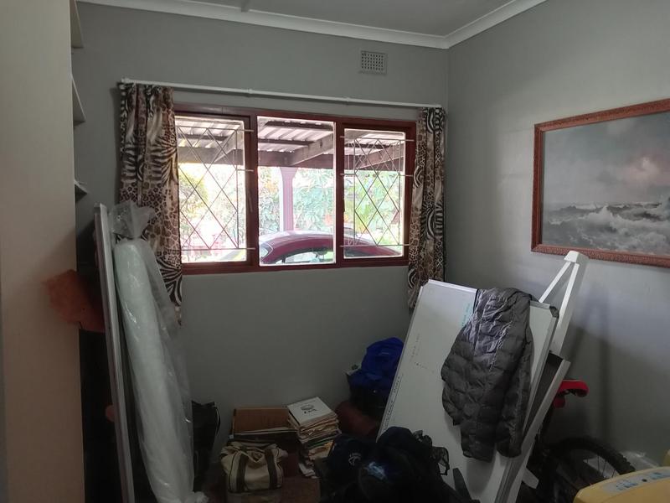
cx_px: 335
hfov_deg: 65.3
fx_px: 523
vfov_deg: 51.4
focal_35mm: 27
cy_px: 252
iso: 1031
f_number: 1.8
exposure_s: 1/20
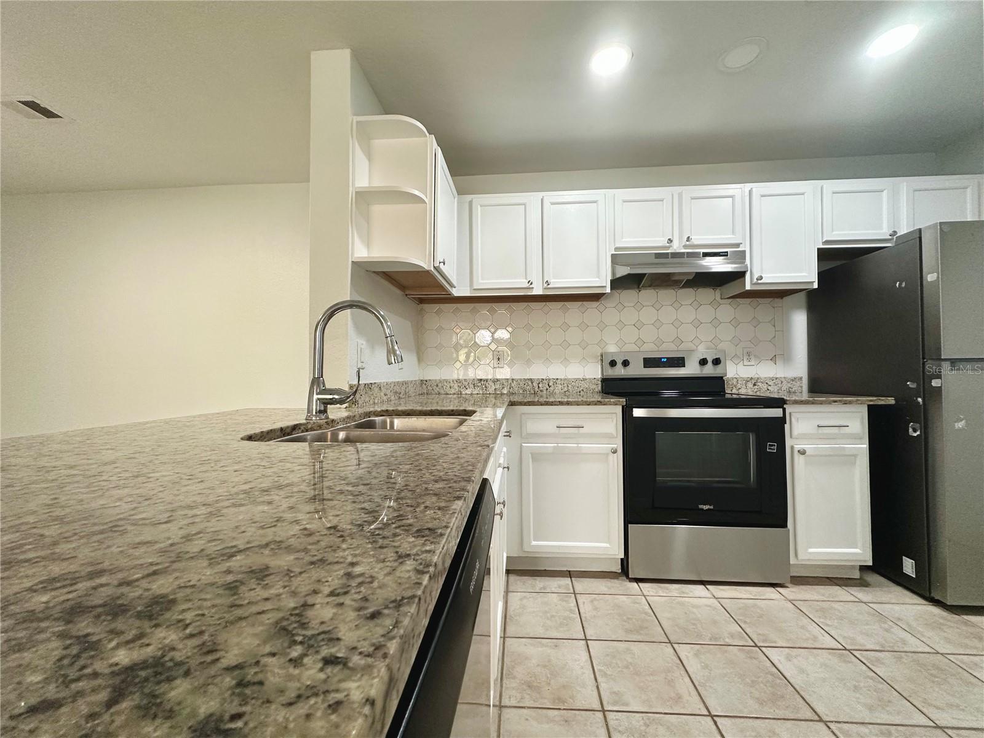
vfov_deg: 85.7
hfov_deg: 102.1
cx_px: 492
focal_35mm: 14
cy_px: 369
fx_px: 398
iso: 250
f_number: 2.2
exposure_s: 1/120
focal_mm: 2.22
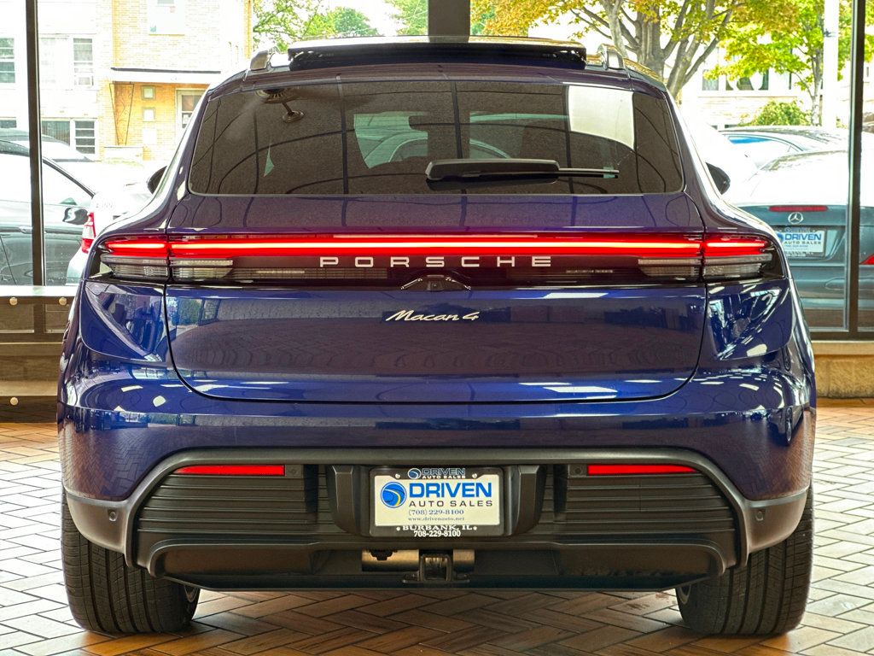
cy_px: 328
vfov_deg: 19.1
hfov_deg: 25.3
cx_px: 437
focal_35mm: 77
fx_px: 1944
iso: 200
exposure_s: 1/40
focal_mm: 9
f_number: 2.8
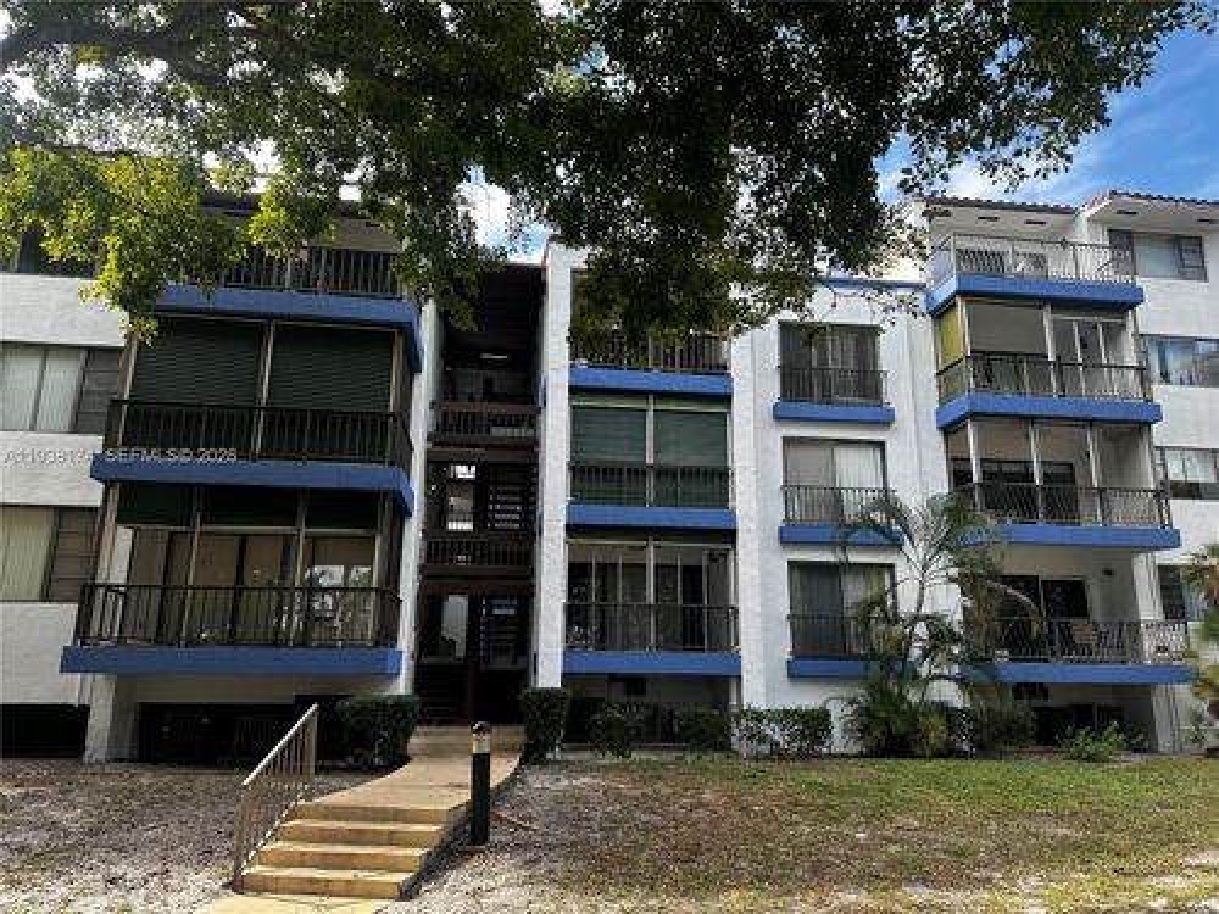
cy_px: 457
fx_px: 845
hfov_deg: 71.6
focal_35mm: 24
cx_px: 610
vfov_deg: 56.8
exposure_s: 1/685
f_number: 1.78
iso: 80
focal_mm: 6.86
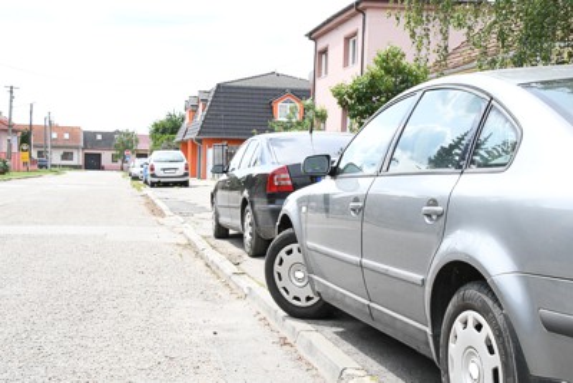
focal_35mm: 52
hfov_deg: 38.2
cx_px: 286
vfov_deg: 26.0
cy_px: 192
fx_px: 828
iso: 8000
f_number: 22
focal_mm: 35
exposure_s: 1/1000
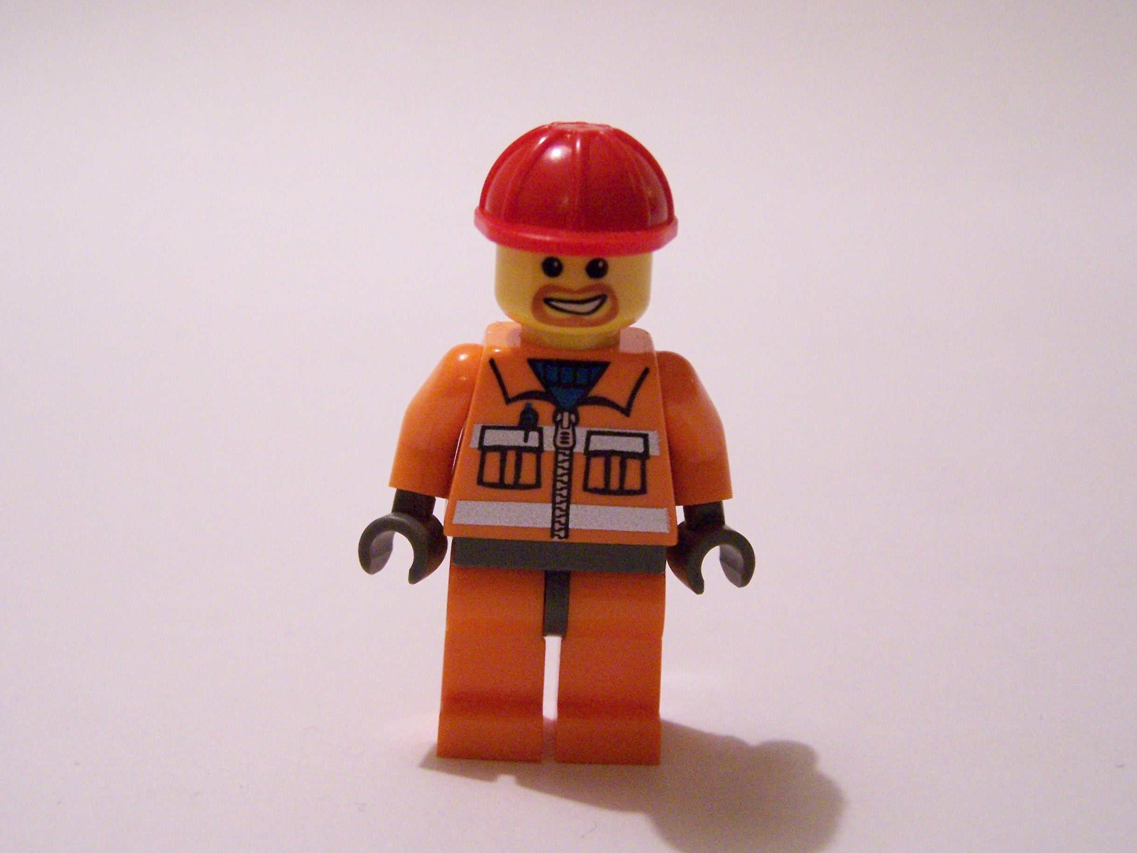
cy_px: 439
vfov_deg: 27.0
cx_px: 579
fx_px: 1774
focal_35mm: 54
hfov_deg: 35.5
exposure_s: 1/20
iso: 400
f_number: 3
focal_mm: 8.5
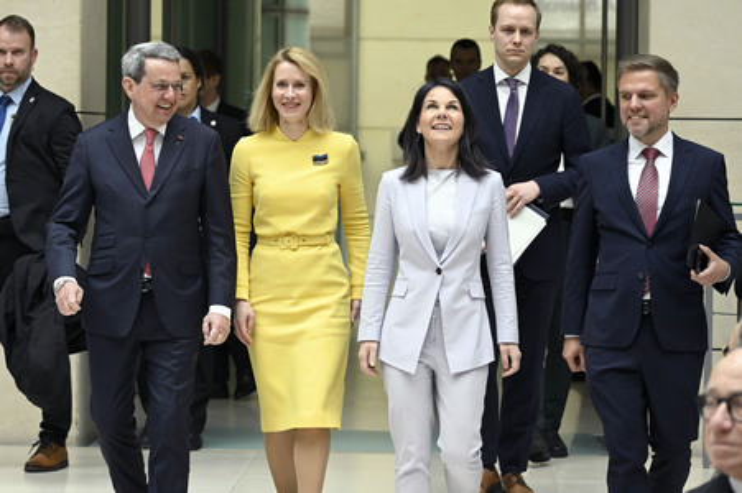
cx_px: 371
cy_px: 246
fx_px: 2471
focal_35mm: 120
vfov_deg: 11.4
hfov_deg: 17.1
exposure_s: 1/800
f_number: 5
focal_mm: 120
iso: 4000
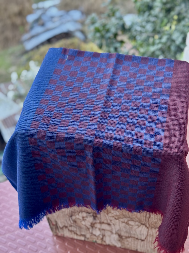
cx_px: 94
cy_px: 126
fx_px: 349
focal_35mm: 48
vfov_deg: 39.7
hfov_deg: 30.3
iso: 100
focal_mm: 6.76
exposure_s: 1/60
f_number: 1.78
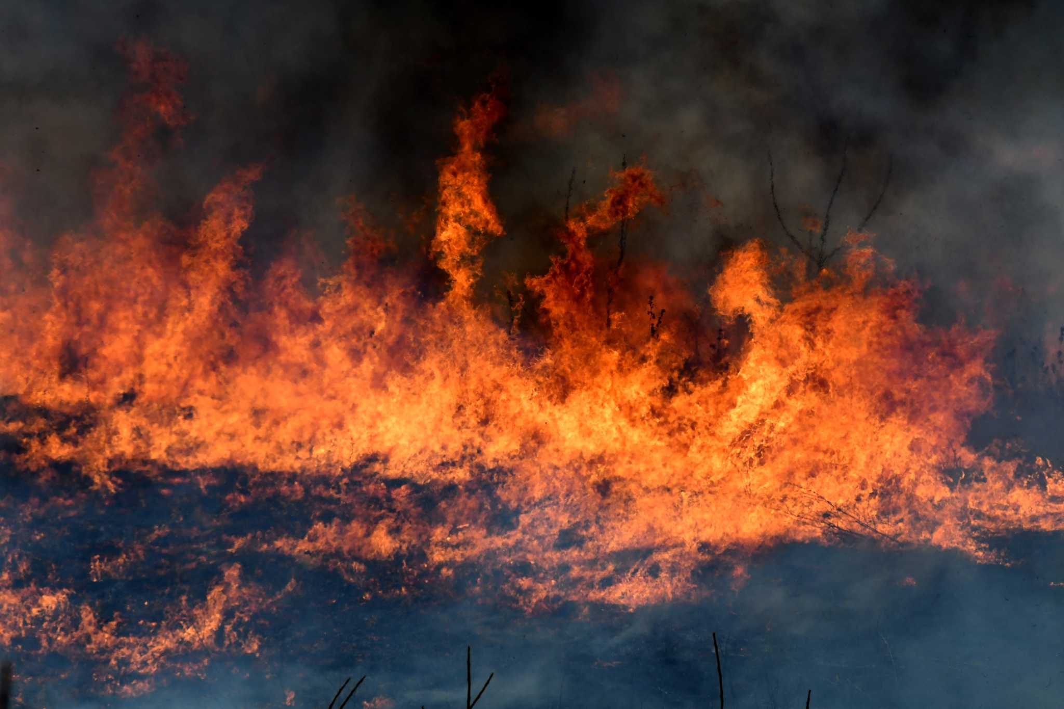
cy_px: 354
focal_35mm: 300
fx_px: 8865
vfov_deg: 4.6
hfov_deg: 6.9
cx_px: 532
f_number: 6.3
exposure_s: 1/2500
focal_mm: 200
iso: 500
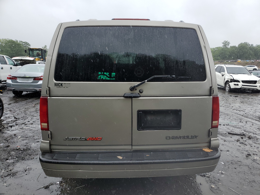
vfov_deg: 53.1
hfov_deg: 67.3
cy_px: 98
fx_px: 195
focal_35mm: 26
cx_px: 130
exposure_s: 1/833
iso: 50
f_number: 1.5
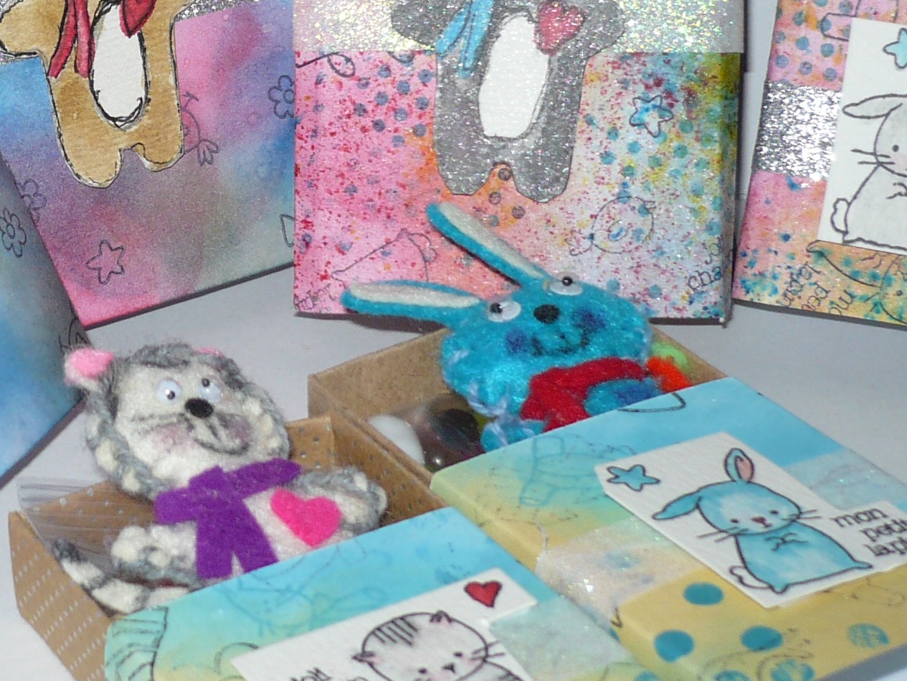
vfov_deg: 17.2
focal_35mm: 85
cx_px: 94
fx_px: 2227
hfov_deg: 22.5
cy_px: 143
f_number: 2.8
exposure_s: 1/30
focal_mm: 5.8
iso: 100
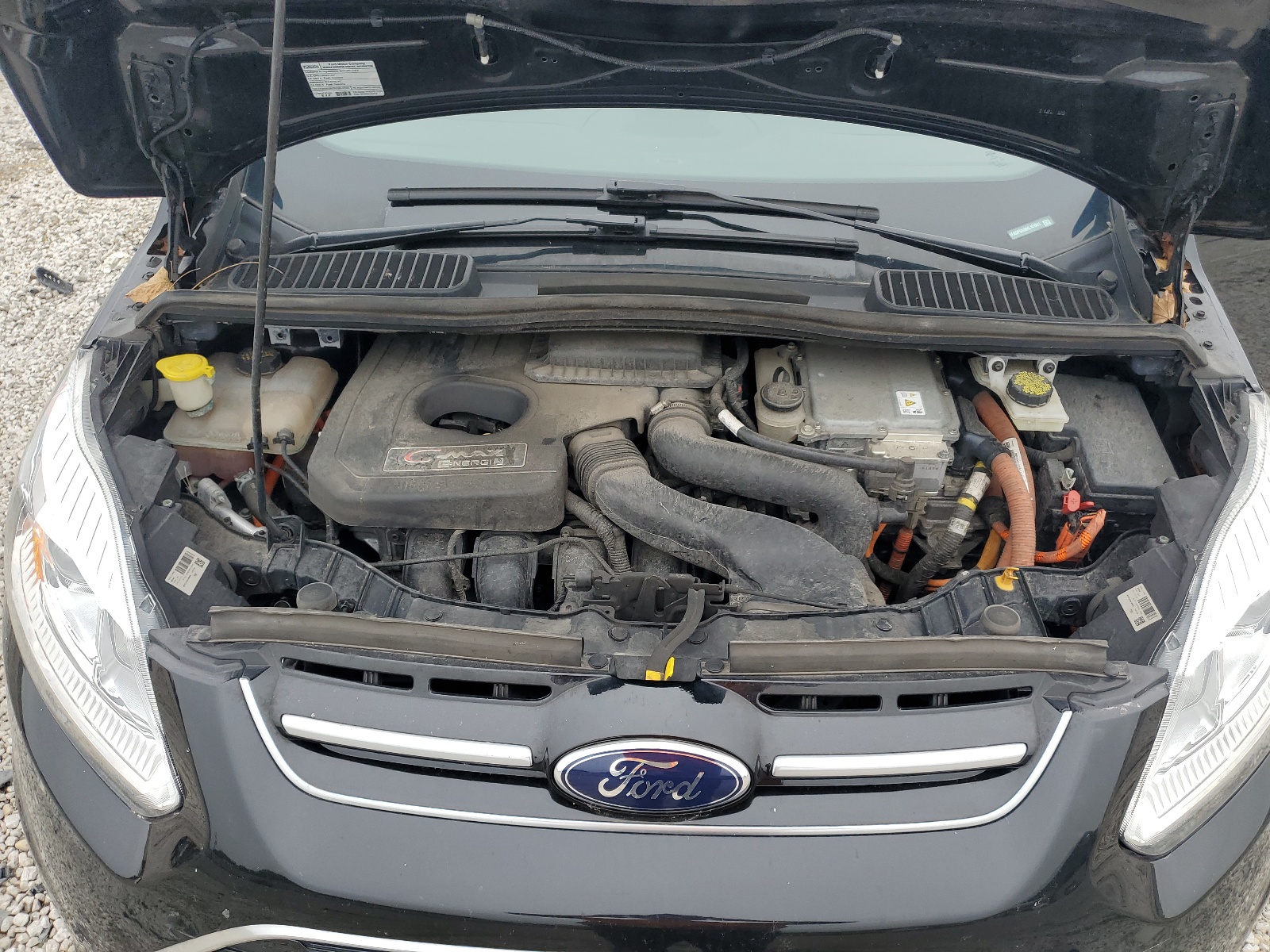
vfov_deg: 53.1
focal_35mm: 26
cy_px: 476
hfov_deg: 67.3
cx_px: 635
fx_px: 954
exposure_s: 1/714
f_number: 1.5
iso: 50
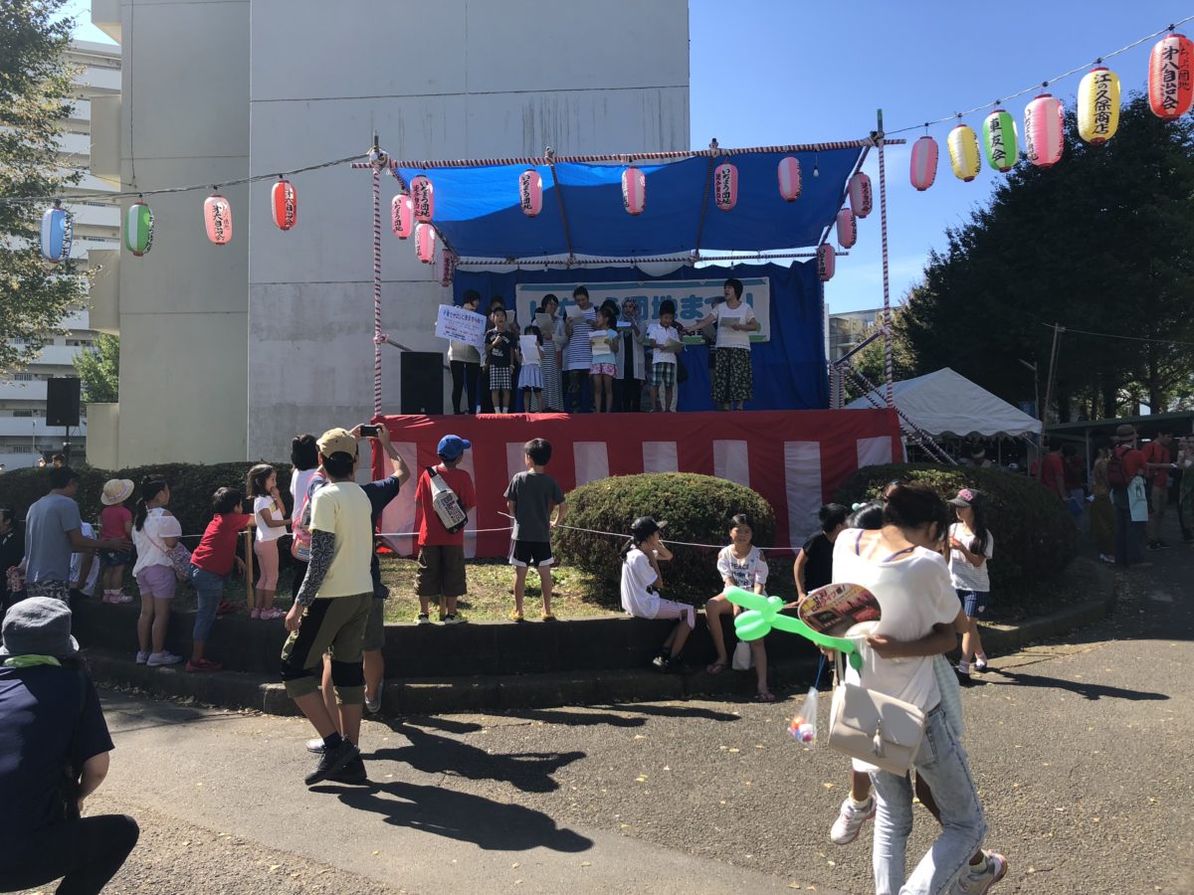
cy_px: 448
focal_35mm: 28
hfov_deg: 63.4
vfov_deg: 49.7
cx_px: 597
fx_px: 966
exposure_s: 1/852
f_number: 1.8
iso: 20
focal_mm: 3.99
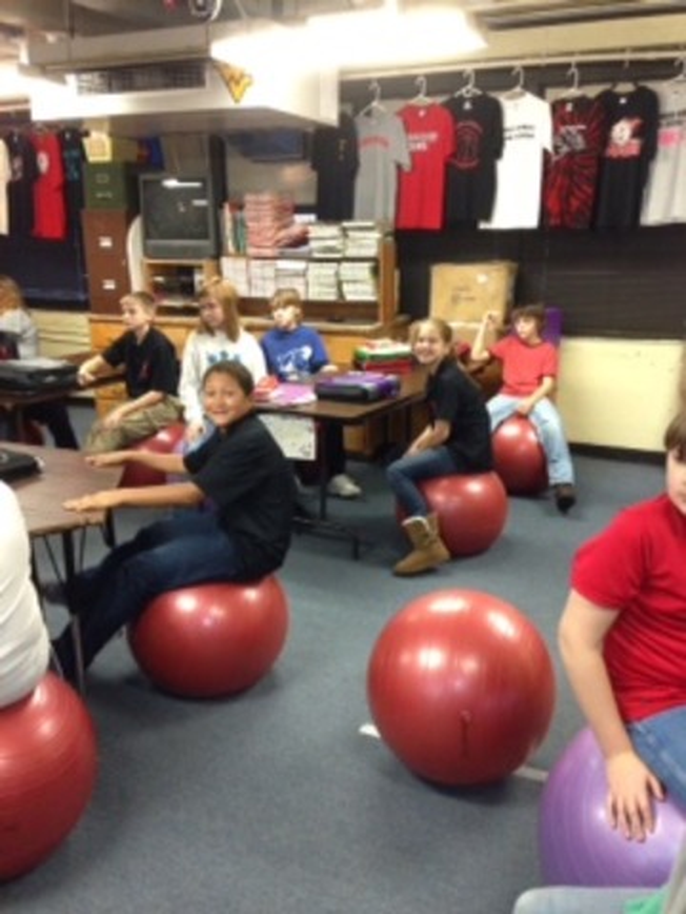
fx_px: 872
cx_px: 343
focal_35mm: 33
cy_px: 457
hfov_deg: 42.9
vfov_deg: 55.4
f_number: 2.4
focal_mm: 4.13
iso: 320
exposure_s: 1/20
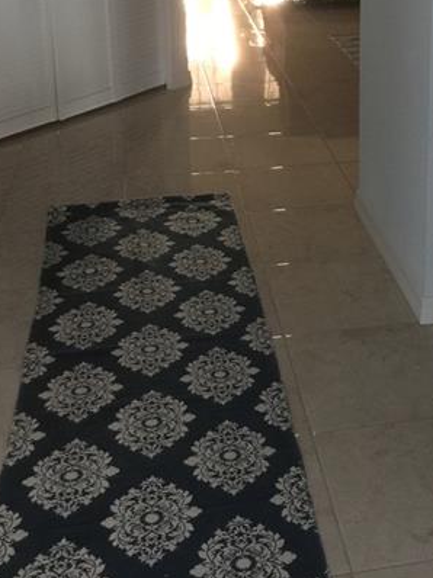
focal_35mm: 56
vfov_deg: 32.3
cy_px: 36
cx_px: 339
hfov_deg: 25.7
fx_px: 935
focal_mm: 4.15
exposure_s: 1/4
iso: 100
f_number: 2.2
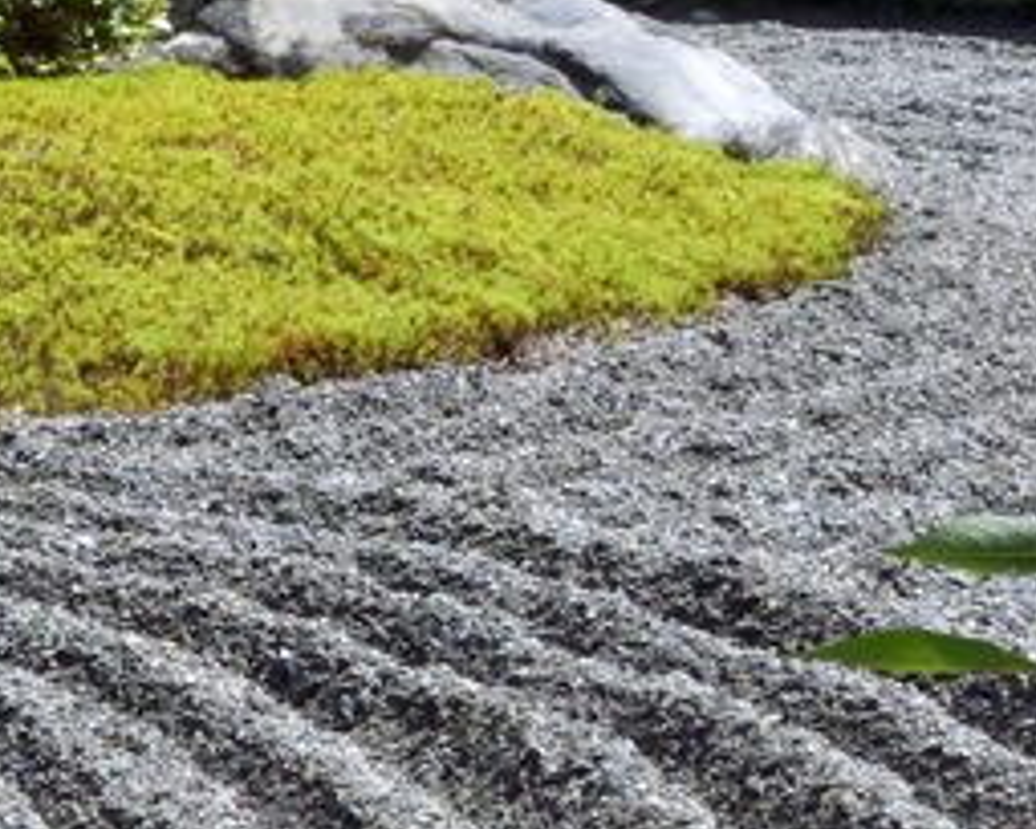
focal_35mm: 124
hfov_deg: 13.7
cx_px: -873
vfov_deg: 12.4
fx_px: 3802
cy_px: 618
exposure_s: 1/50
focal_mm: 22
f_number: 22
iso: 720
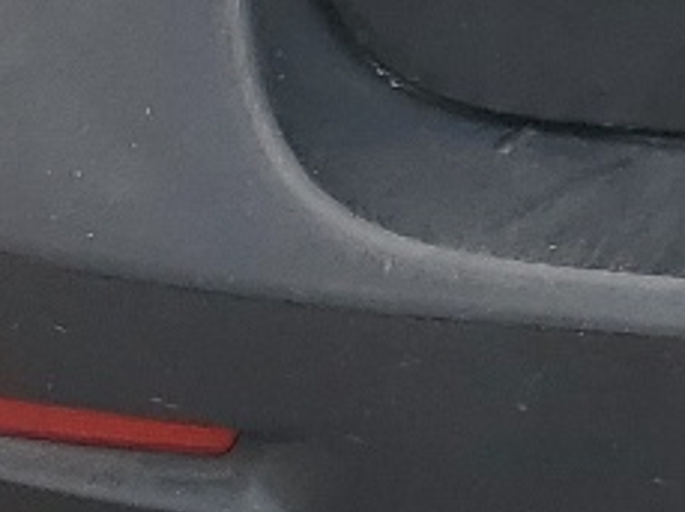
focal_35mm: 182
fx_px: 3596
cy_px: -428
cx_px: 1645
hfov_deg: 9.6
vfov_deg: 7.9
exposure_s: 1/1000
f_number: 1.5
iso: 50
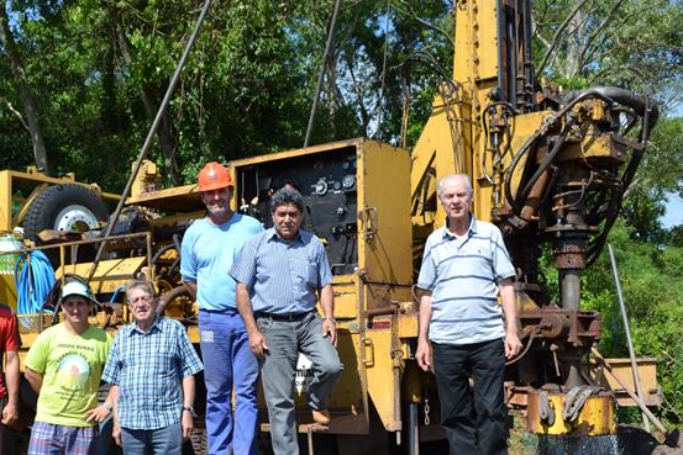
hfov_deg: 39.0
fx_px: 949
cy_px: 351
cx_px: 214
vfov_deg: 26.6
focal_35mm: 50
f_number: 7.1
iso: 100
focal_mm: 18
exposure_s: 1/200
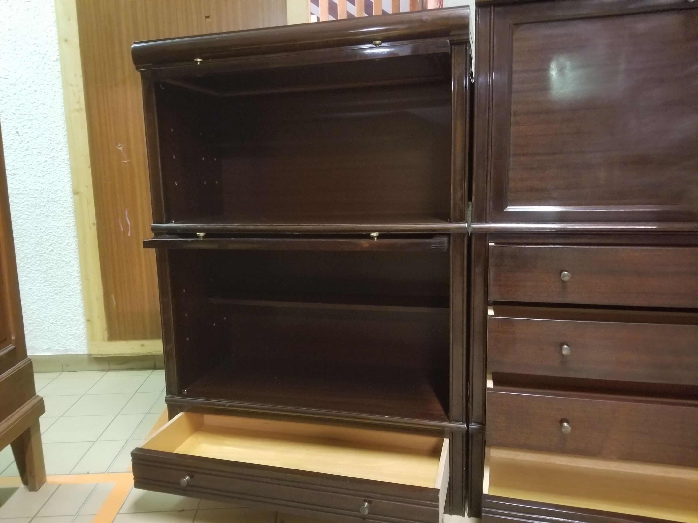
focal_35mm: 26
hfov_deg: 67.3
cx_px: 349
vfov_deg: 53.1
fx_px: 524
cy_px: 262
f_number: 1.7
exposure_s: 1/10
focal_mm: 4.25
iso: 640
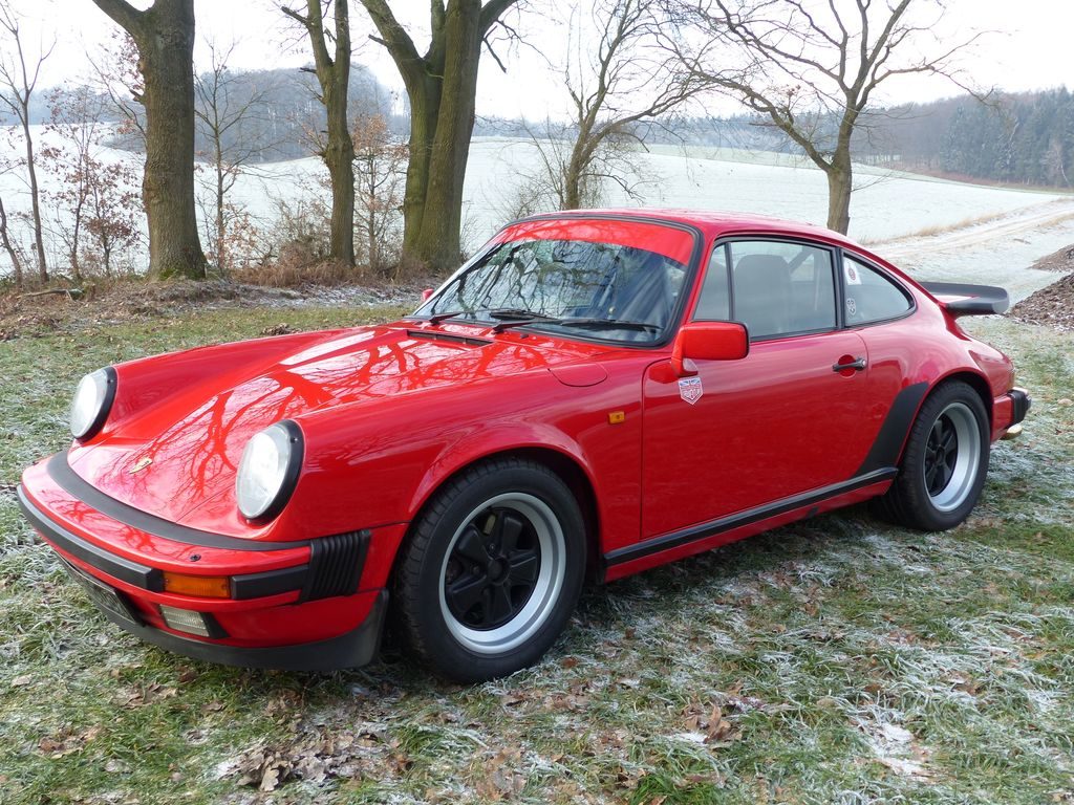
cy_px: 402
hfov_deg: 52.6
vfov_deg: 40.7
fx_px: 1086
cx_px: 537
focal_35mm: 35
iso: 100
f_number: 4
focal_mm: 6.3
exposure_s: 1/125
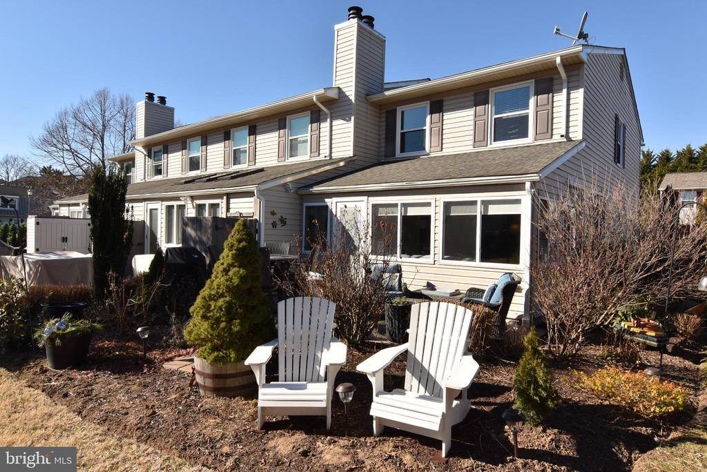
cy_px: 236
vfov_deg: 59.6
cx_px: 354
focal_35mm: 21
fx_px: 413
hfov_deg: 81.2
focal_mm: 14
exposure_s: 1/640
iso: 500
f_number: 13
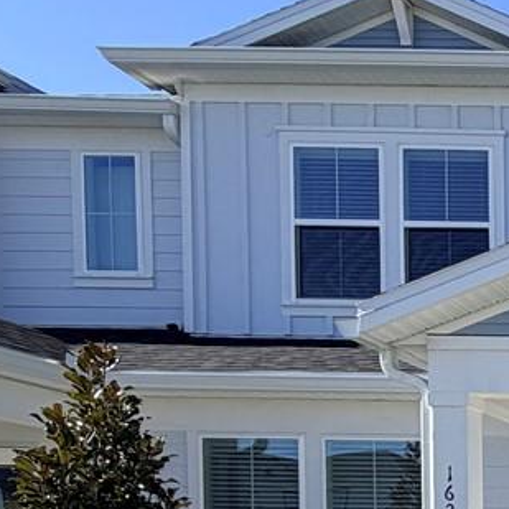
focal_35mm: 64
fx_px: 1065
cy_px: 654
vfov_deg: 23.8
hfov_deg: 18.2
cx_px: 1018
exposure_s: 1/770
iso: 25
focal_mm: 2.22
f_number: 2.2
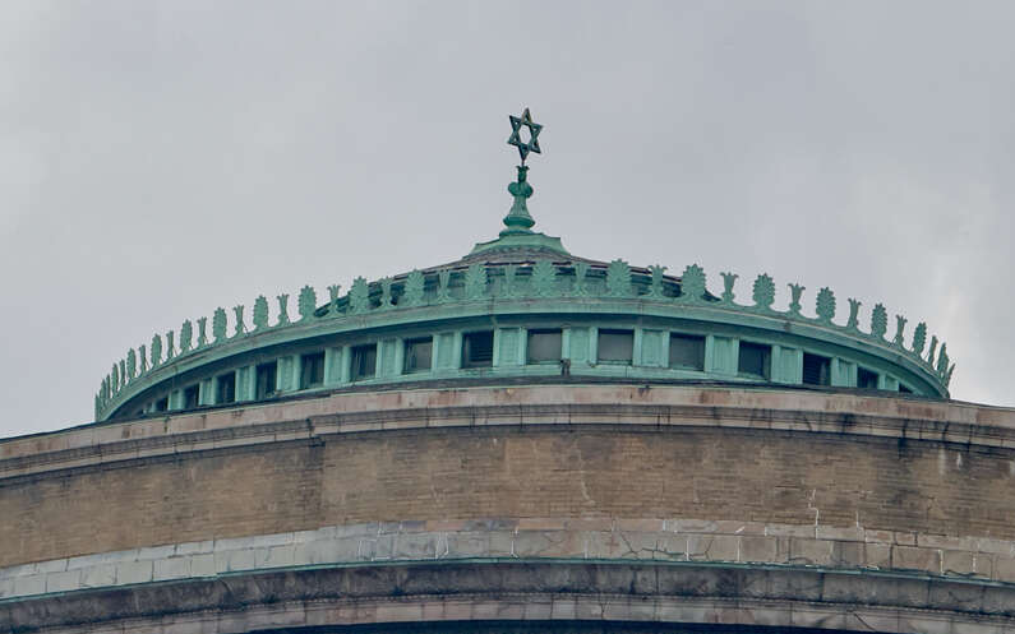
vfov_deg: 10.2
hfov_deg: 16.3
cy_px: 291
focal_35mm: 128
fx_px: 3541
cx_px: 509
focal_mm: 15.66
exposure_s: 1/99
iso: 80
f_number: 2.8
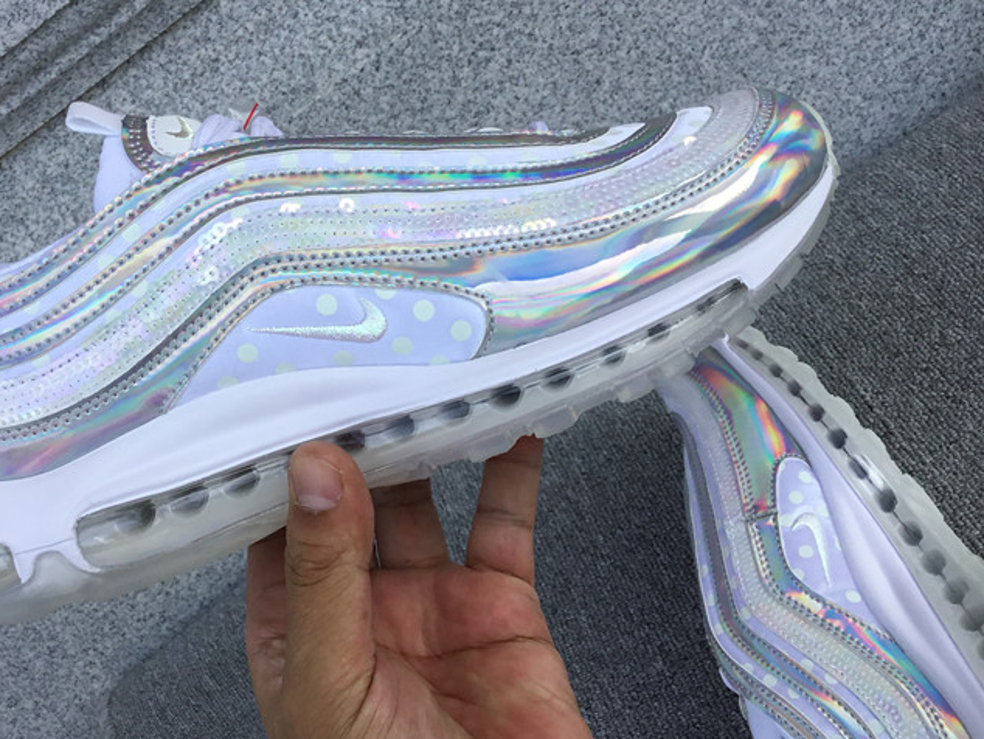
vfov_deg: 32.9
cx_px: 368
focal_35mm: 44
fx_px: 1251
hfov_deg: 42.6
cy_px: 328
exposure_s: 1/595
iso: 25
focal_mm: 3.3
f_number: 2.4
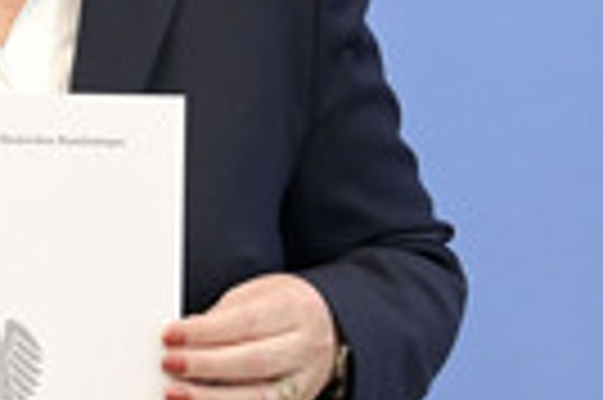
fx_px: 2710
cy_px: 9
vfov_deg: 8.4
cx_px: -16
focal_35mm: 162
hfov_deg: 12.5
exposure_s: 1/640
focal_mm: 48
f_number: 5
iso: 4000
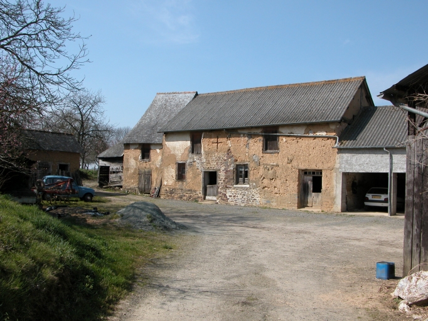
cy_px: 160
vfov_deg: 40.7
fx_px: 433
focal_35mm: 35
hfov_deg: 52.6
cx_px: 214
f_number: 6.3
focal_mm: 8.9
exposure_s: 1/348
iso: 100
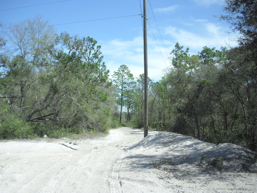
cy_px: 96
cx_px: 128
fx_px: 282
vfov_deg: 37.7
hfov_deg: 49.0
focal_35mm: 38
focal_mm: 6.2
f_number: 8
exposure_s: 1/200
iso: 100
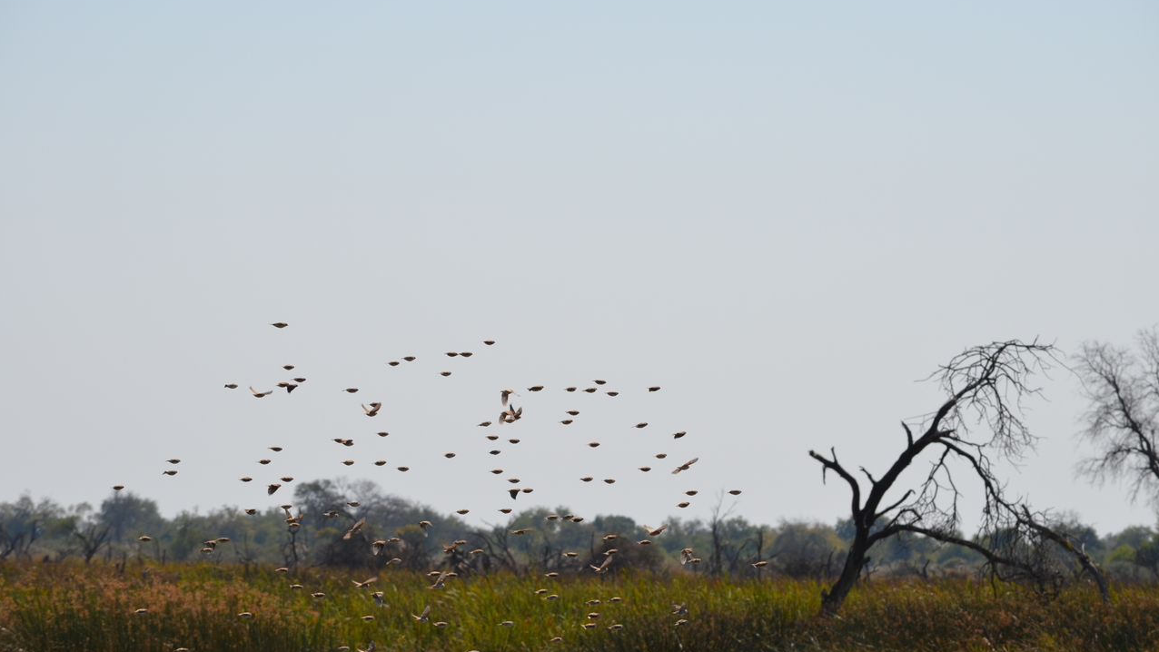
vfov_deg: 5.1
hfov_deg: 9.1
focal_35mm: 236
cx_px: 580
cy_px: 371
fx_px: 7253
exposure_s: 1/1000
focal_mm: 150
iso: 200
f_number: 8
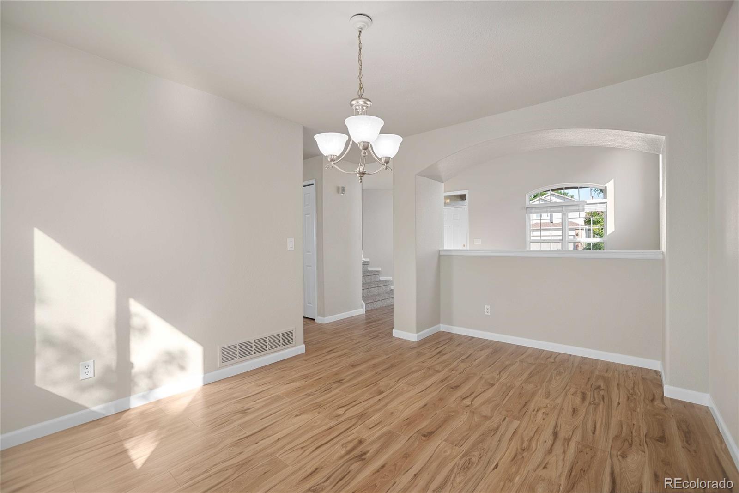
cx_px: 370
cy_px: 246
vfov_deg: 77.3
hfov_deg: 100.4
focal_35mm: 15
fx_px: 308
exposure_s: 1/3
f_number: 9
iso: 100
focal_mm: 15
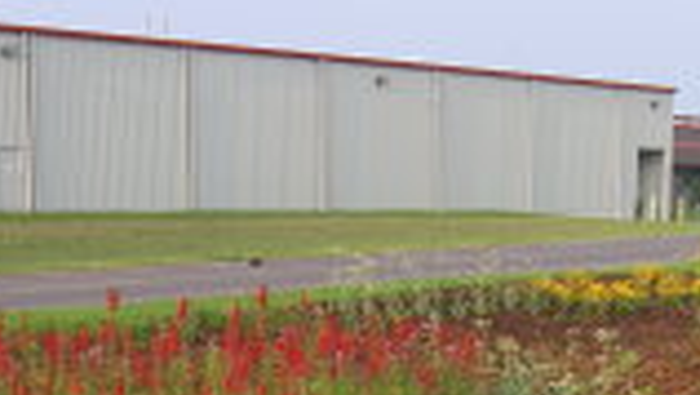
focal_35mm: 102
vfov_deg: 11.4
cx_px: 354
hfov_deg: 20.9
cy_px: 590
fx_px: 1894
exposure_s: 1/160
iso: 50
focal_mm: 7.8
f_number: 3.2
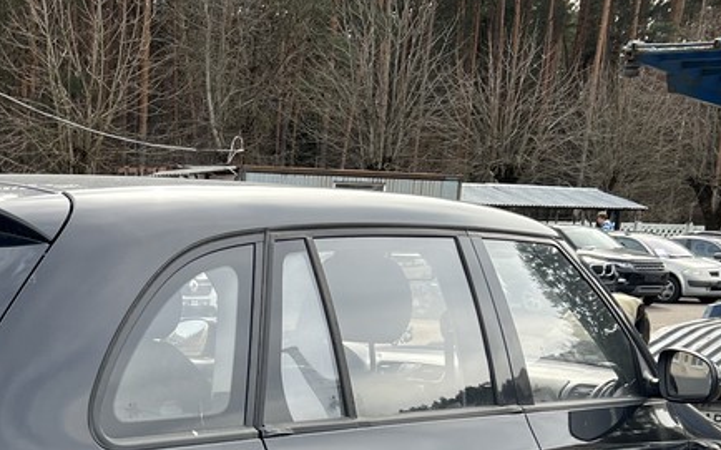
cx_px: 145
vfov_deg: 18.6
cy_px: 585
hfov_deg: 30.8
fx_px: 1277
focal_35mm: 65
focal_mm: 5.7
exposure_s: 1/808
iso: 50
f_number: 1.5
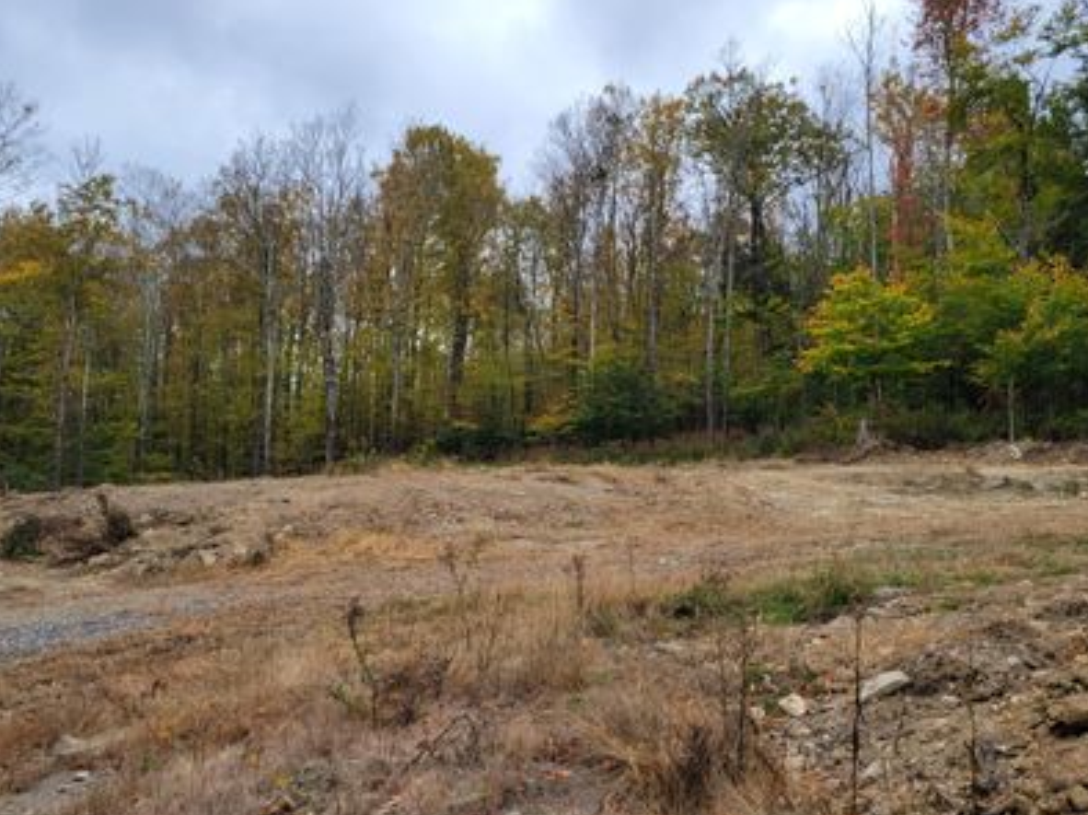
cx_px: 508
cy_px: 449
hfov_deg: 55.3
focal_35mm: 33
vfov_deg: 42.8
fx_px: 1037
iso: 40
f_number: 1.8
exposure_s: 1/904
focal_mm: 5.4
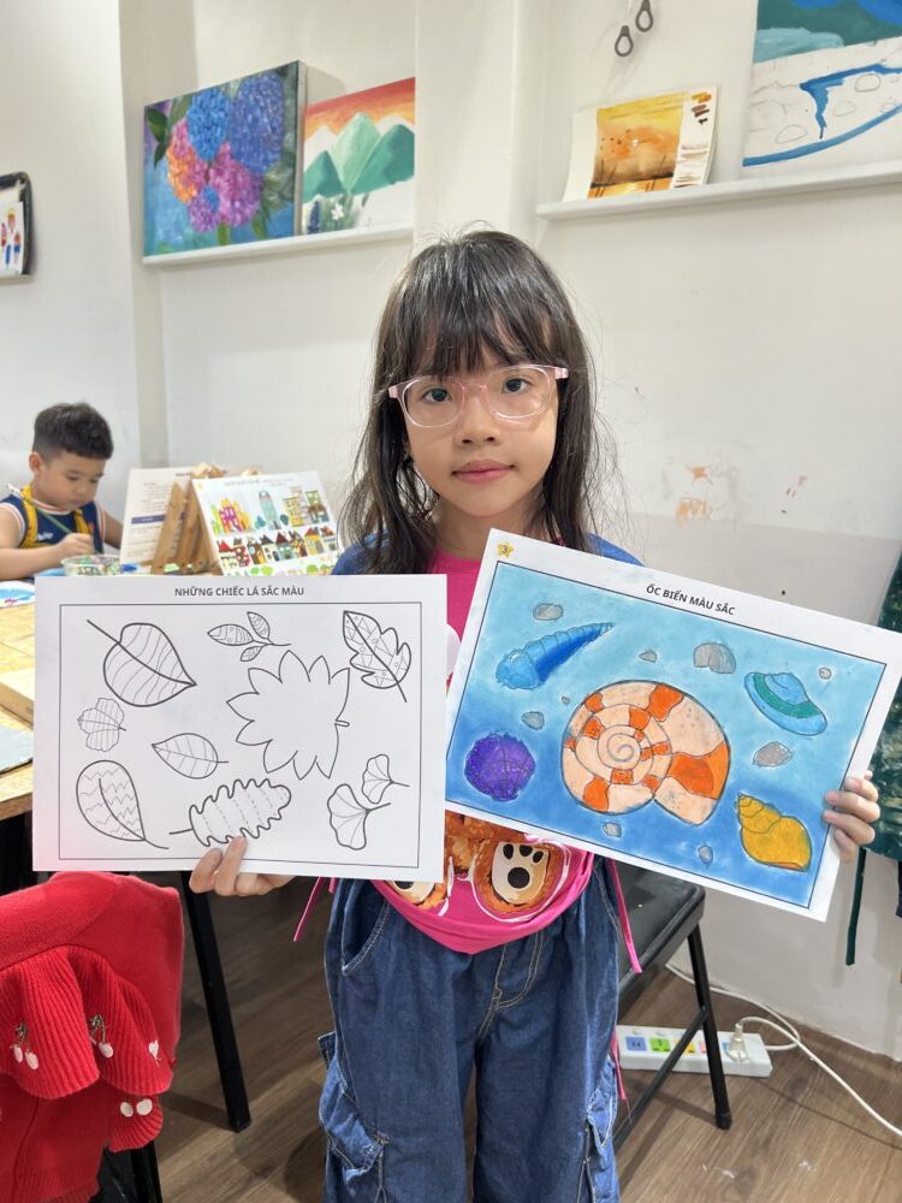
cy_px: 602
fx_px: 903
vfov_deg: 67.3
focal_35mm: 26
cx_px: 451
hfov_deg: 53.1
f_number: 1.5
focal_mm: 5.7
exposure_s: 1/100
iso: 100
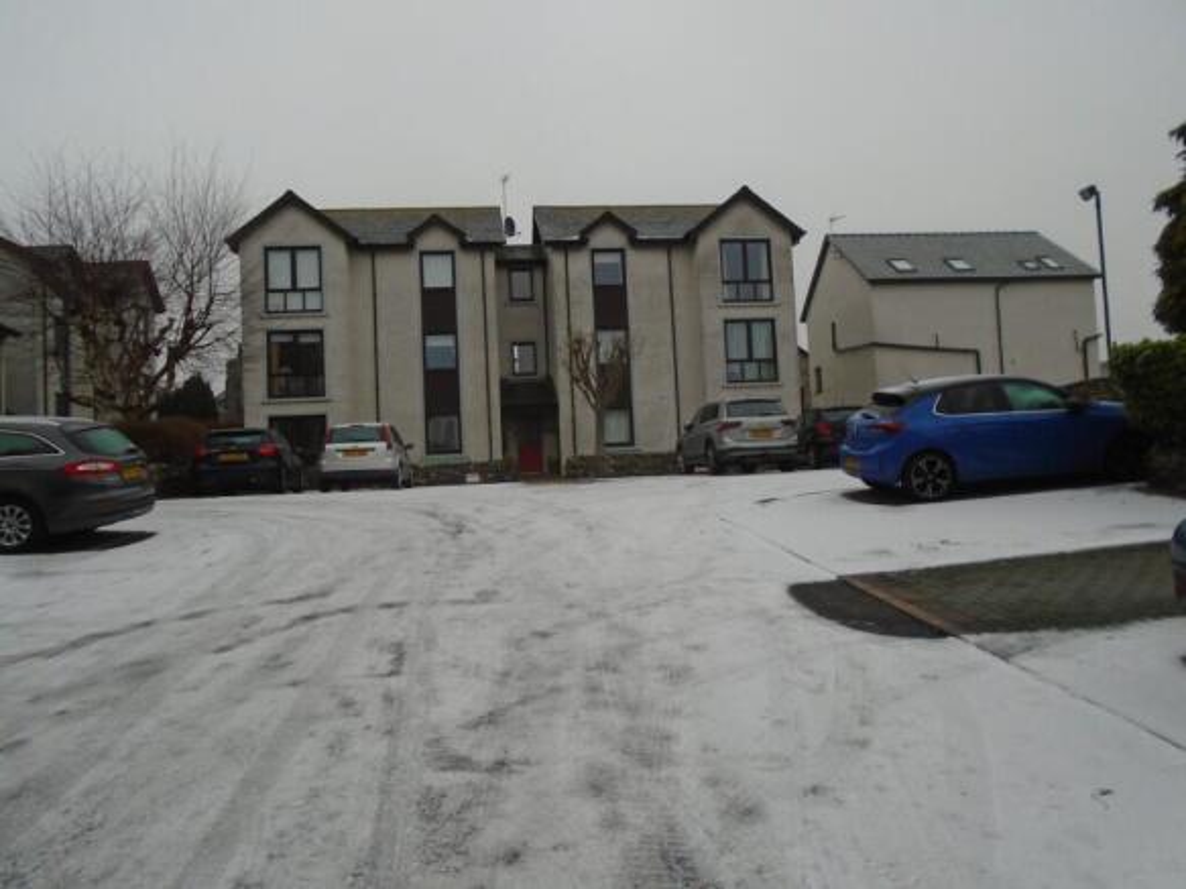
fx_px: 891
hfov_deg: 67.3
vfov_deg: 53.0
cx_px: 593
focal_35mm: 26
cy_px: 444
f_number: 3.2
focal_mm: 4.6
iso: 100
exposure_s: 1/320
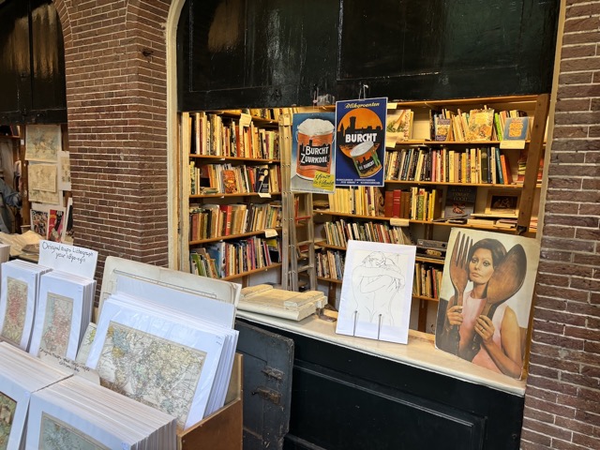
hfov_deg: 67.3
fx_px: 451
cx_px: 300
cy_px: 225
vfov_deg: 53.1
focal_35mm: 26
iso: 125
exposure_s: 1/50
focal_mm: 5.96
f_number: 1.6
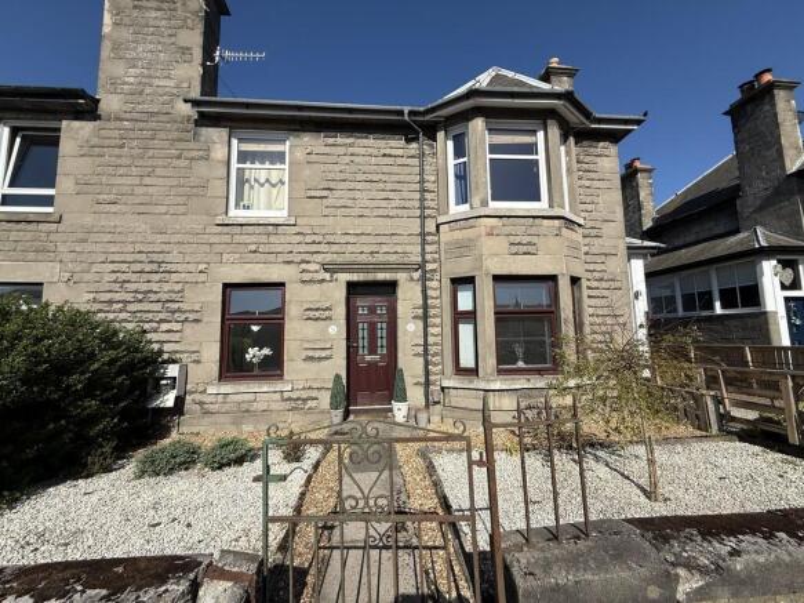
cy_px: 302
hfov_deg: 102.1
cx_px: 402
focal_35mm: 14
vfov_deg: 85.7
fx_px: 325
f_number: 2.2
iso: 50
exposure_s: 1/2717
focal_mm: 2.22
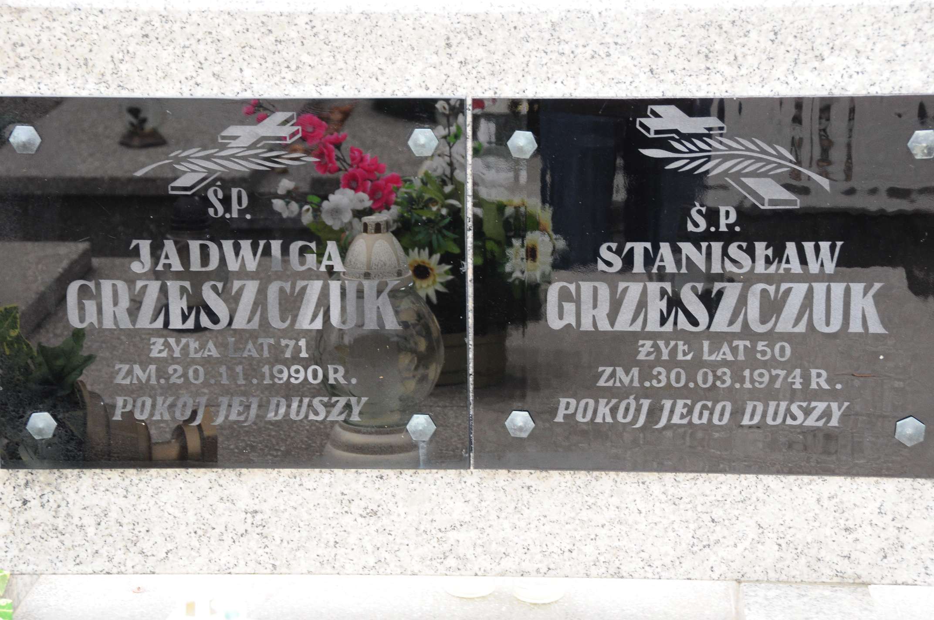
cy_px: 310
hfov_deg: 22.6
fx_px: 2332
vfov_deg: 15.2
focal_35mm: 90
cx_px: 467
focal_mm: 60
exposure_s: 1/60
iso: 640
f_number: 7.1
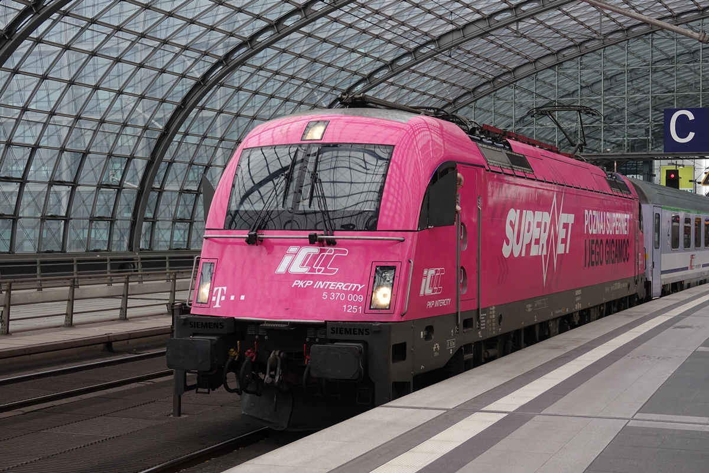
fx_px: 1024
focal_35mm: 52
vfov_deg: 26.0
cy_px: 236
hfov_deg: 38.2
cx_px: 354
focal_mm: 18.92
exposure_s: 1/60
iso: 160
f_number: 3.2
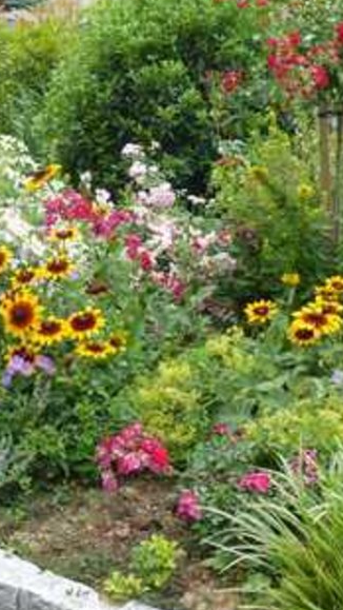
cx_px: 110
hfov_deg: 17.2
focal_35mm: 70
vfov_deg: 29.9
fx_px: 1131
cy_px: 197
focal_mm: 5.6
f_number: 3.4
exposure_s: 1/200
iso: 100
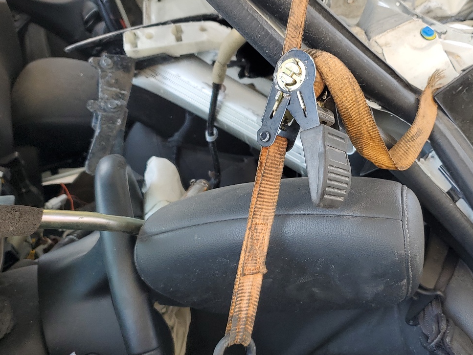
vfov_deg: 33.6
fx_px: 588
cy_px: 199
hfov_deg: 43.4
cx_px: 303
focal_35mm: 43
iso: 50
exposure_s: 1/147
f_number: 1.5
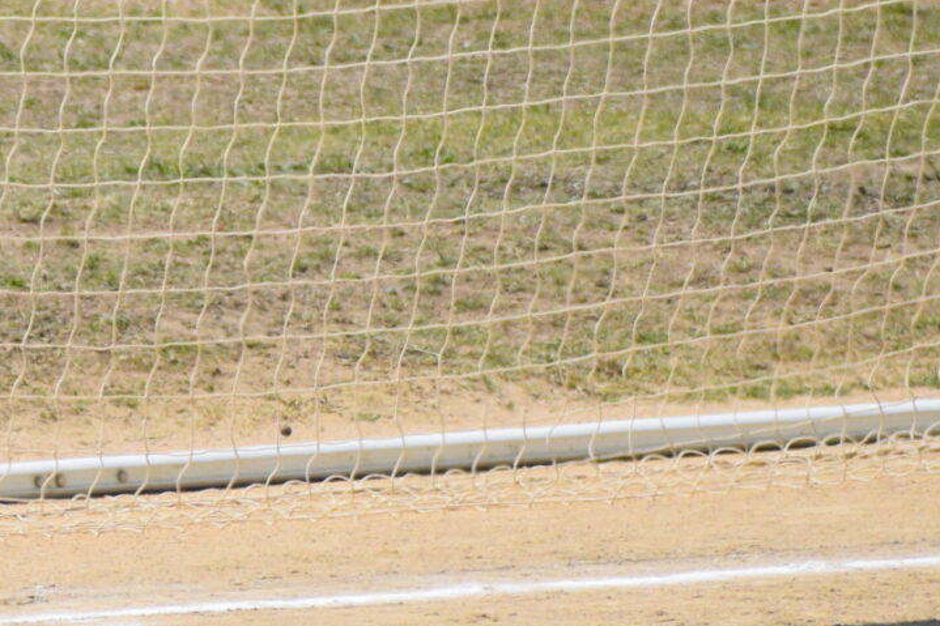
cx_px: -157
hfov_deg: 1.3
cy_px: 266
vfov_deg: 0.9
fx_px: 41818
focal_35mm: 1602
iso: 400
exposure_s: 1/1600
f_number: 7.1
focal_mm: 300
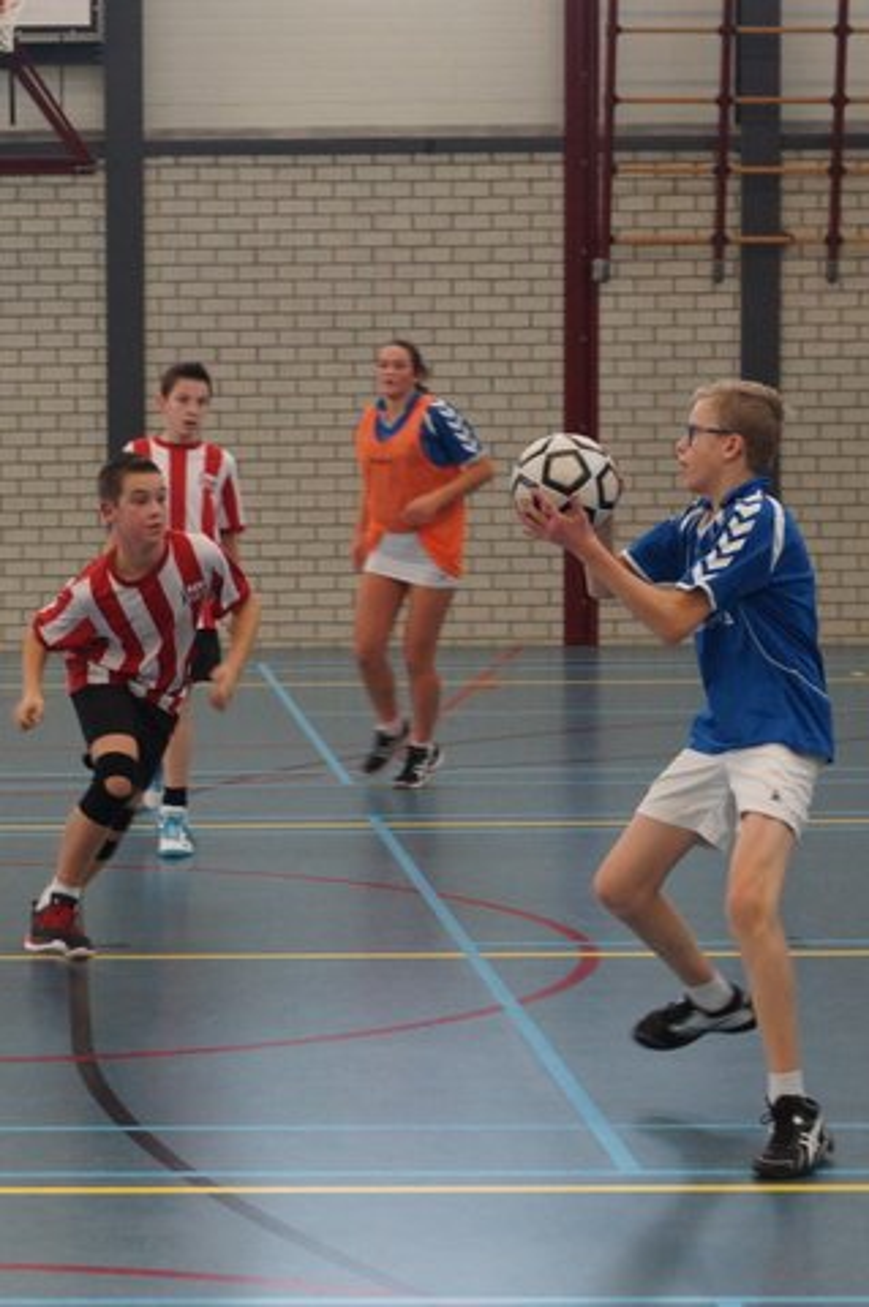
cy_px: 654
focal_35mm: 45
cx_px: 434
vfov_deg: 43.6
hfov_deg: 29.8
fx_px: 1633
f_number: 4
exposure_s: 1/160
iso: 800
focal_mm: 30
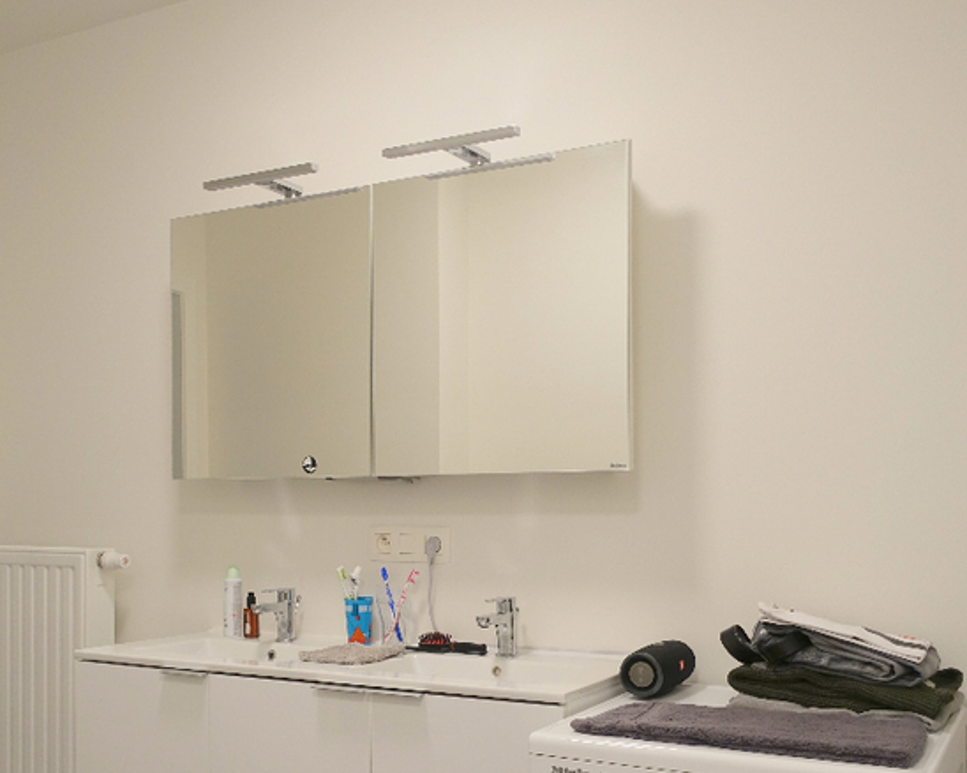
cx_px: 457
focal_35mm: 37
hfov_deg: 49.1
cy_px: 519
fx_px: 1059
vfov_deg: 39.6
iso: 125
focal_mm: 8.8
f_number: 2.2
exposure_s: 1/30
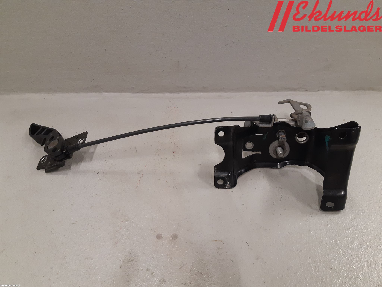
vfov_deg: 53.1
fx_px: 287
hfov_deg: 67.3
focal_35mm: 26
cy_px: 144
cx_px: 191
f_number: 1.7
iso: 160
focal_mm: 3.93
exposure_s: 1/50
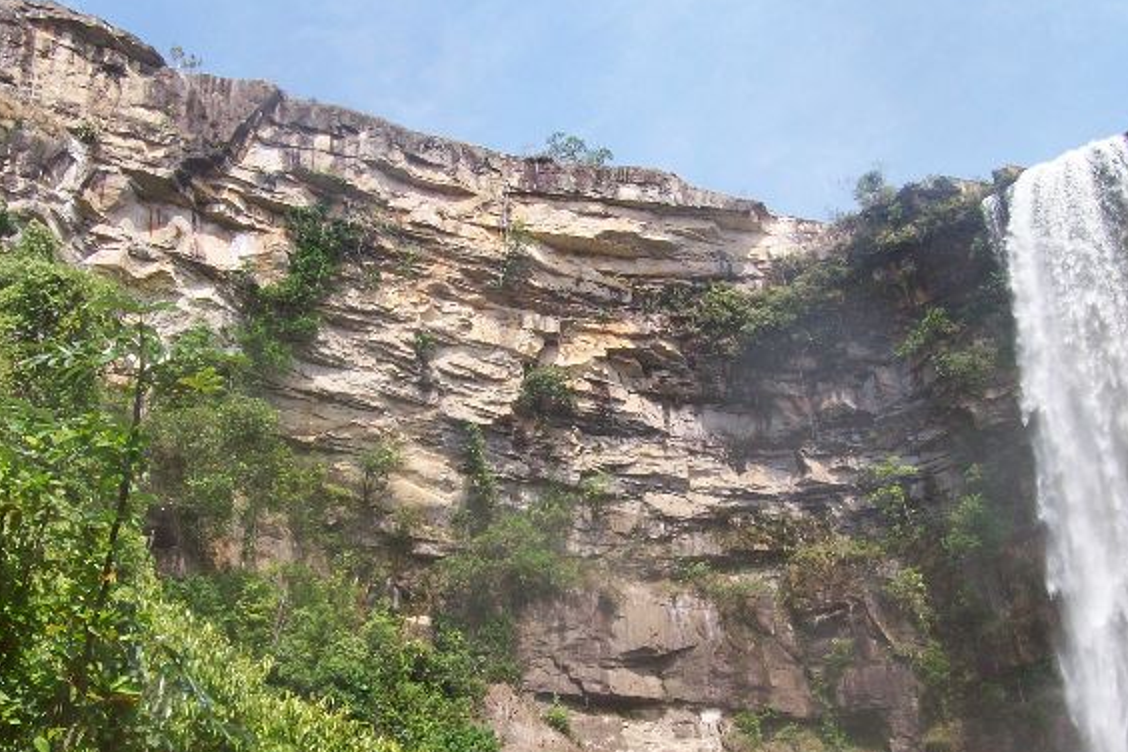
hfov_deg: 40.3
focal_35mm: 49
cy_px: 472
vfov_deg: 27.4
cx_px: 568
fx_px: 1535
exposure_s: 1/306
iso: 80
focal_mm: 6
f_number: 4.8
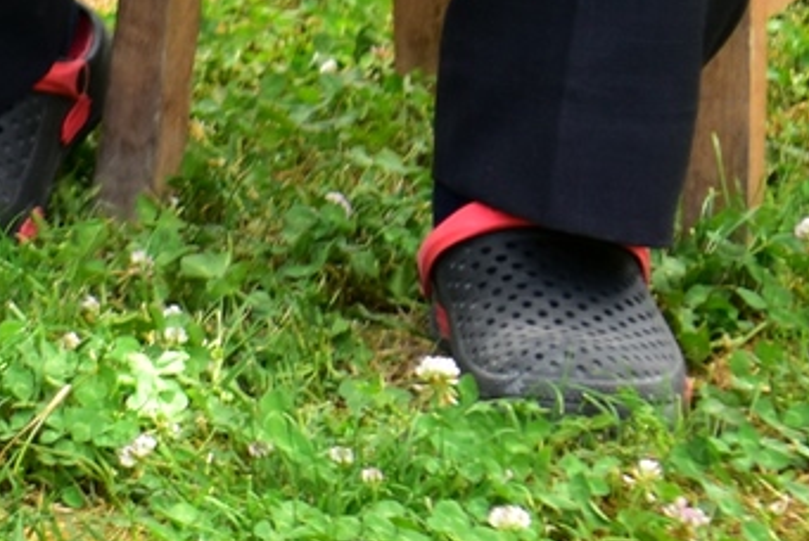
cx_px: -399
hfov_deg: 5.3
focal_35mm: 388
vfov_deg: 3.5
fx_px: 8726
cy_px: -999
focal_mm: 60
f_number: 2.8
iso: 160
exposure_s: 1/800
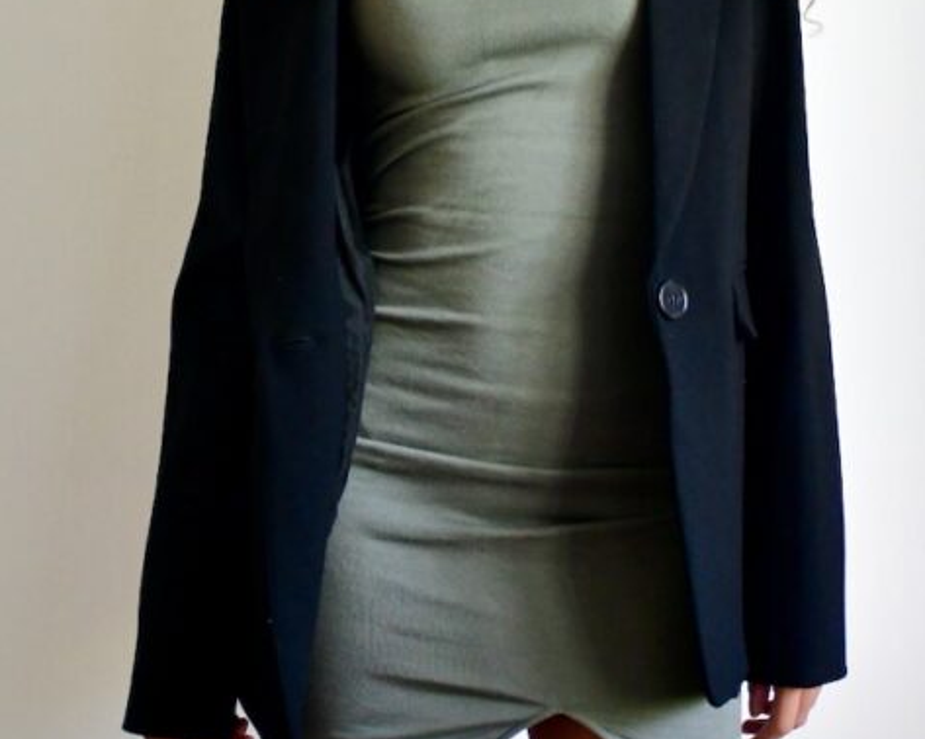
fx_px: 1669
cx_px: 570
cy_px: 133
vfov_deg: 24.5
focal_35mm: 61
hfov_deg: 30.9
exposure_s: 1/250
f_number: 2.8
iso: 2500
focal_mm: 20
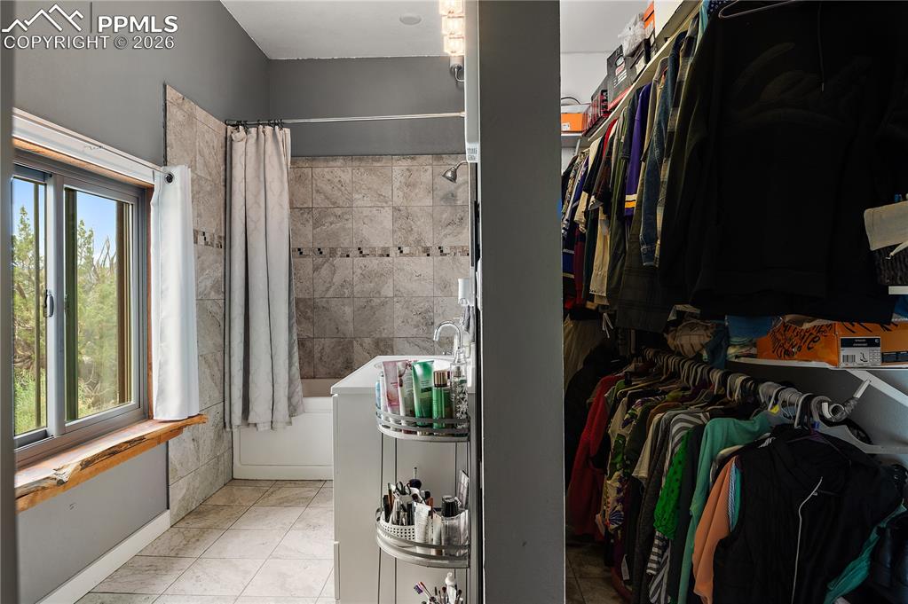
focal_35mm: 22
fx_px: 555
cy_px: 302
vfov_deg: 57.2
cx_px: 454
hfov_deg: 78.6
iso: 100
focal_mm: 22
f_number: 8
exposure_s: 1/2
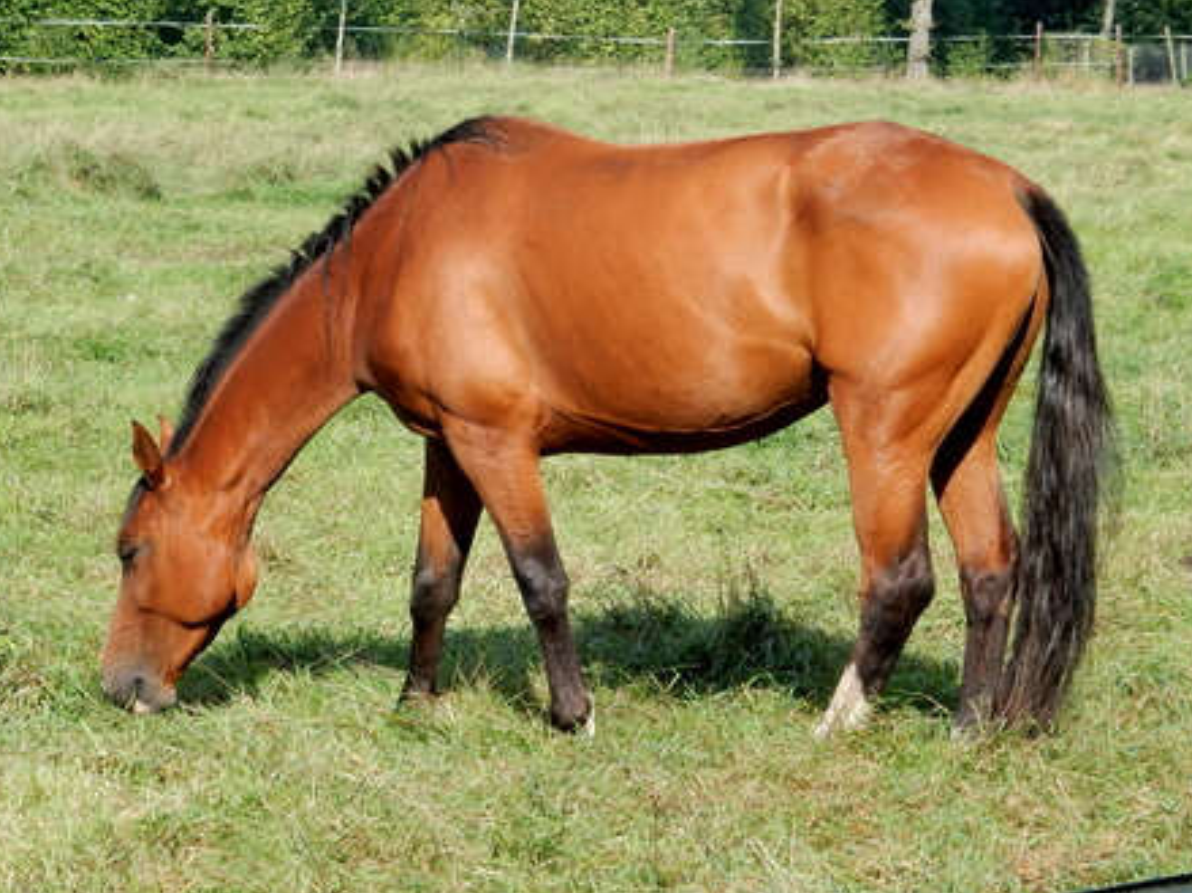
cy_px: 407
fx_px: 6541
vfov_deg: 7.8
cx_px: 562
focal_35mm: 190
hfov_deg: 10.4
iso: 125
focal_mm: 24.7
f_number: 6
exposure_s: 1/200
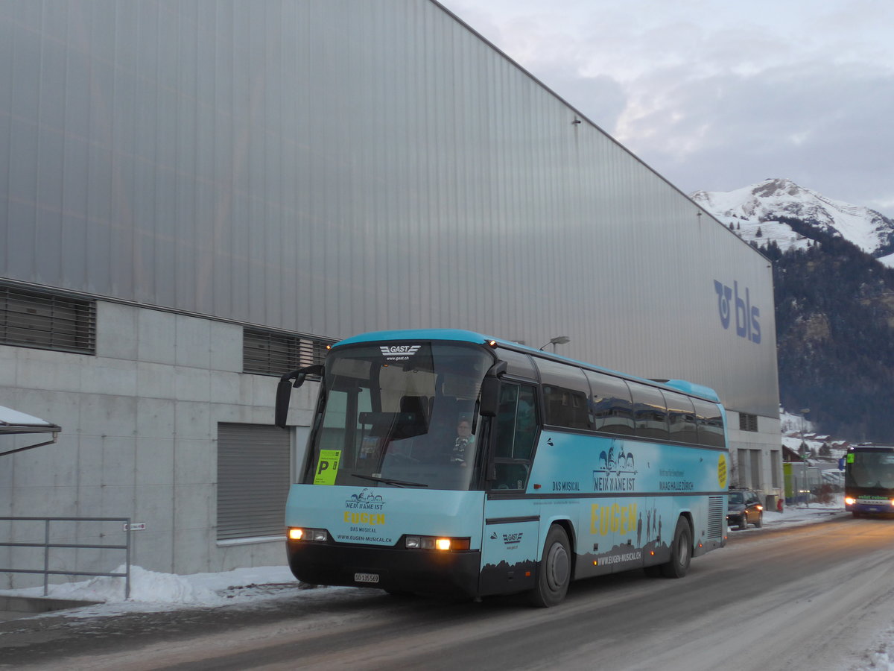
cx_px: 447
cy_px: 336
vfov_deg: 32.9
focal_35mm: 44
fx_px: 1136
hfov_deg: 42.9
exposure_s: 1/60
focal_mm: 9
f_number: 2.8
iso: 160
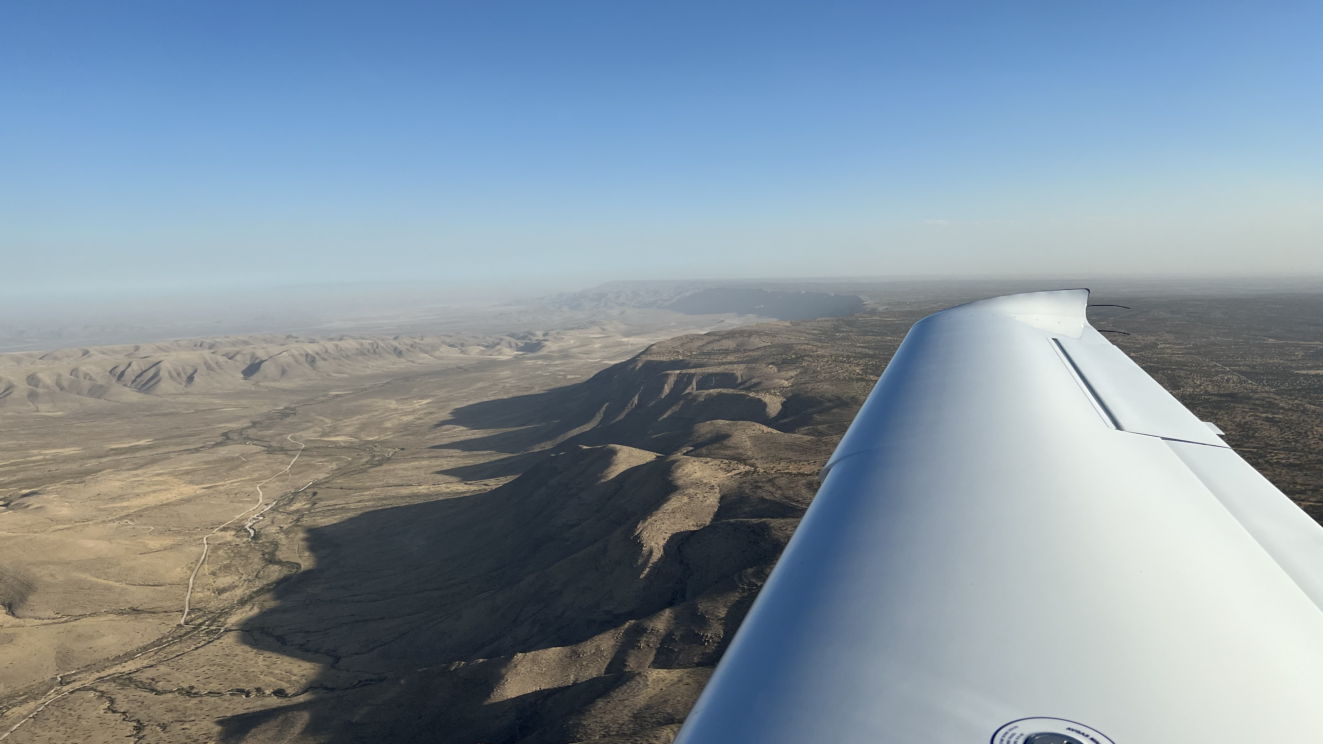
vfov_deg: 40.1
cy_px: 333
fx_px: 1017
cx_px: 665
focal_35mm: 29
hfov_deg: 66.1
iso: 50
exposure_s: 1/3968
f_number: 1.5
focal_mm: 5.7
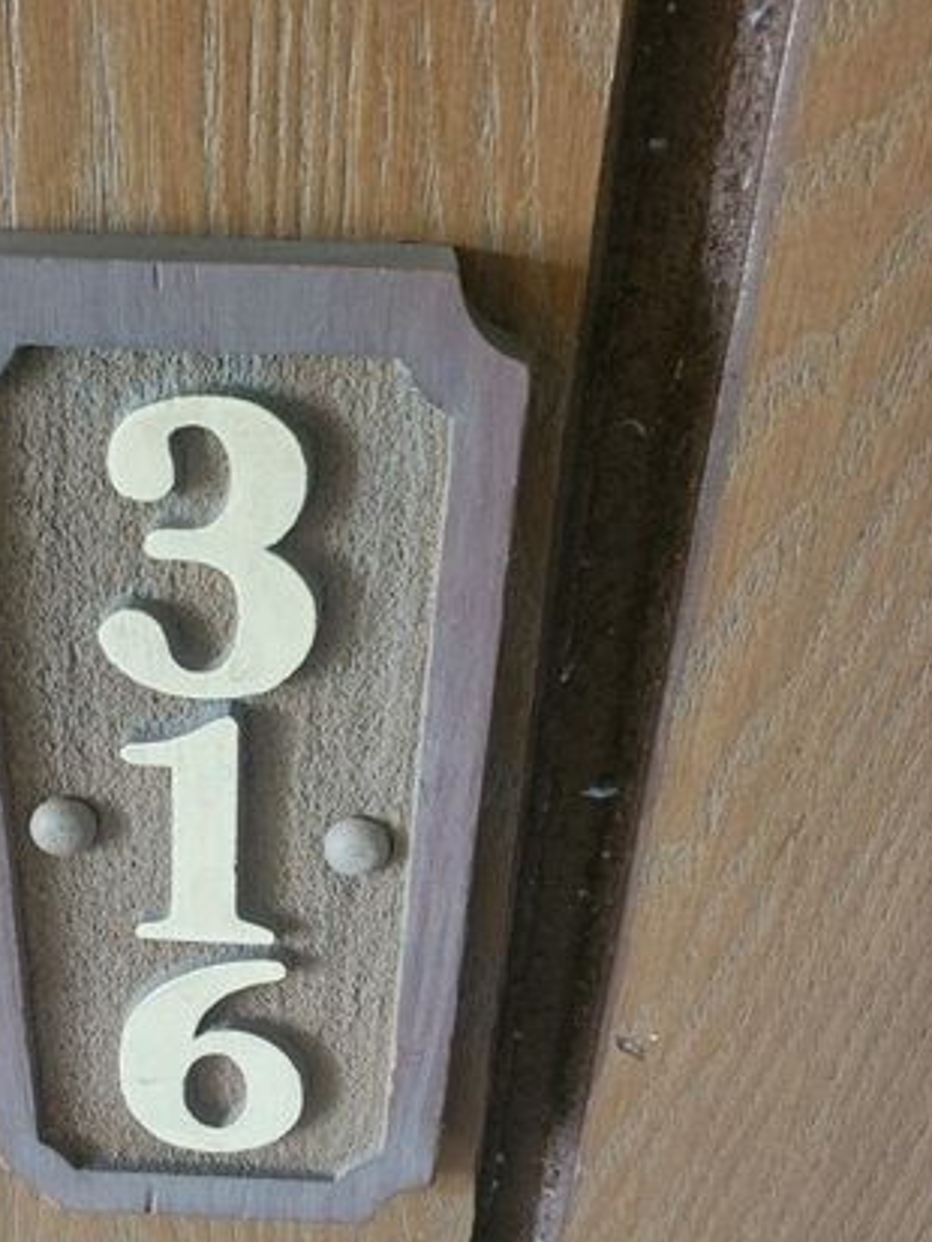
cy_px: 949
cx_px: 235
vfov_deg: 43.2
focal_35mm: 42
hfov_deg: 33.7
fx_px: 1507
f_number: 1.8
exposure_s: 1/30
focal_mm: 5.4
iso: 500
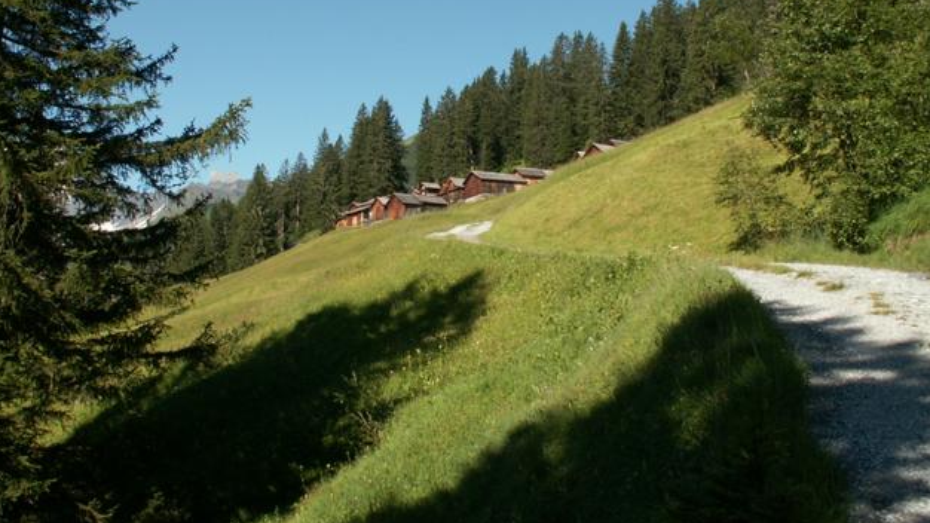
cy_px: 196
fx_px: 962
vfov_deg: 30.3
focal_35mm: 39
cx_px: 466
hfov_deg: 51.6
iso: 50
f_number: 5.6
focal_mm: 5.86
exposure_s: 1/200
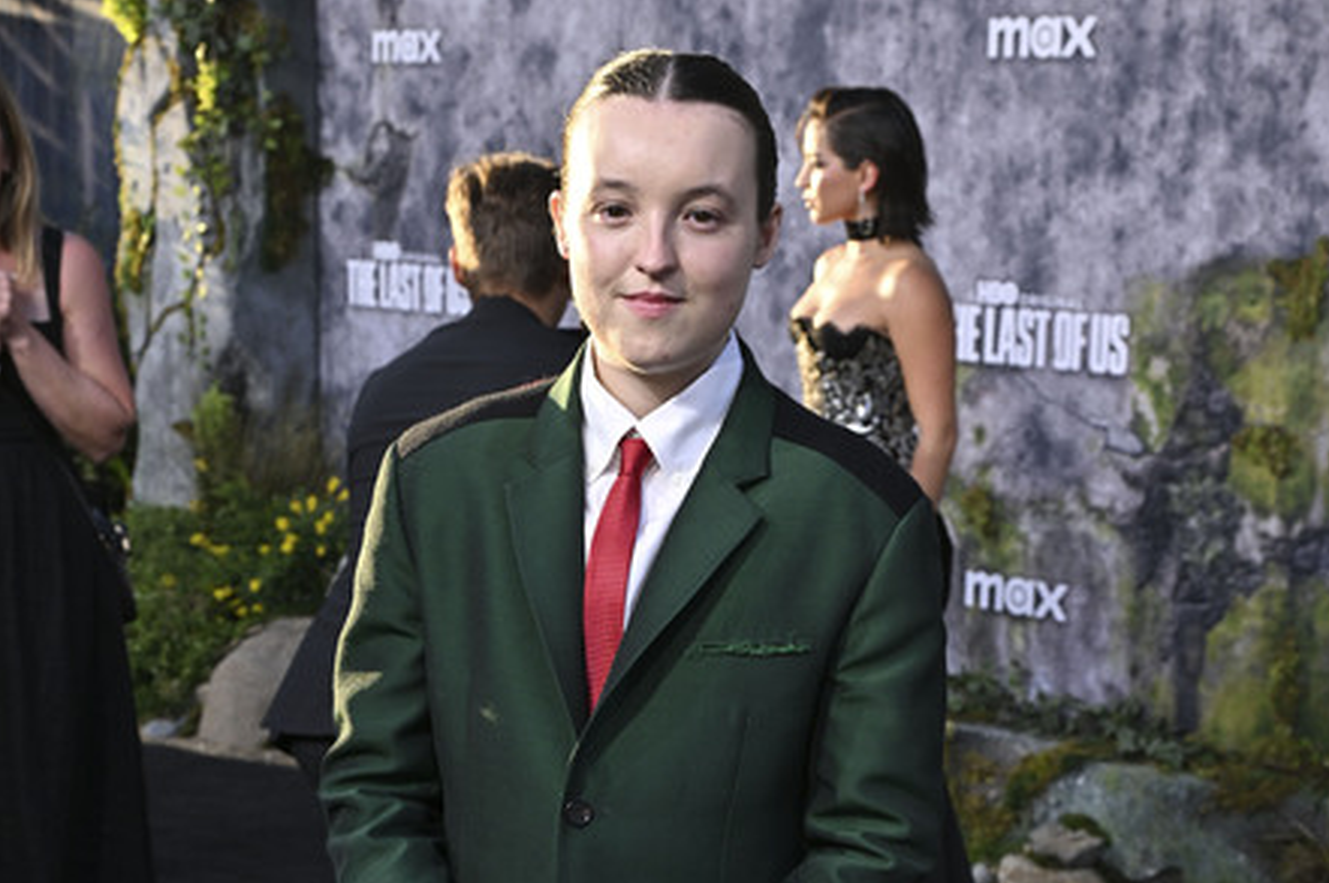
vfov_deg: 30.4
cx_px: 677
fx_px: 1623
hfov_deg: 44.5
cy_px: 446
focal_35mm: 44
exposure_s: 1/250
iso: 250
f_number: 6.3
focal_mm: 43
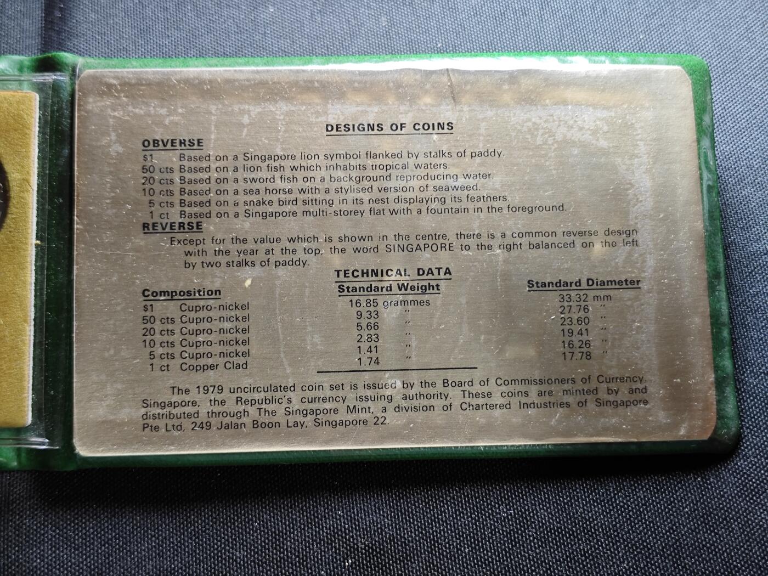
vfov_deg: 29.7
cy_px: 288
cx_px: 384
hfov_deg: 38.9
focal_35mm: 49
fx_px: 1087
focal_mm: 5.84
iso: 250
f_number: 1.6
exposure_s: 1/50
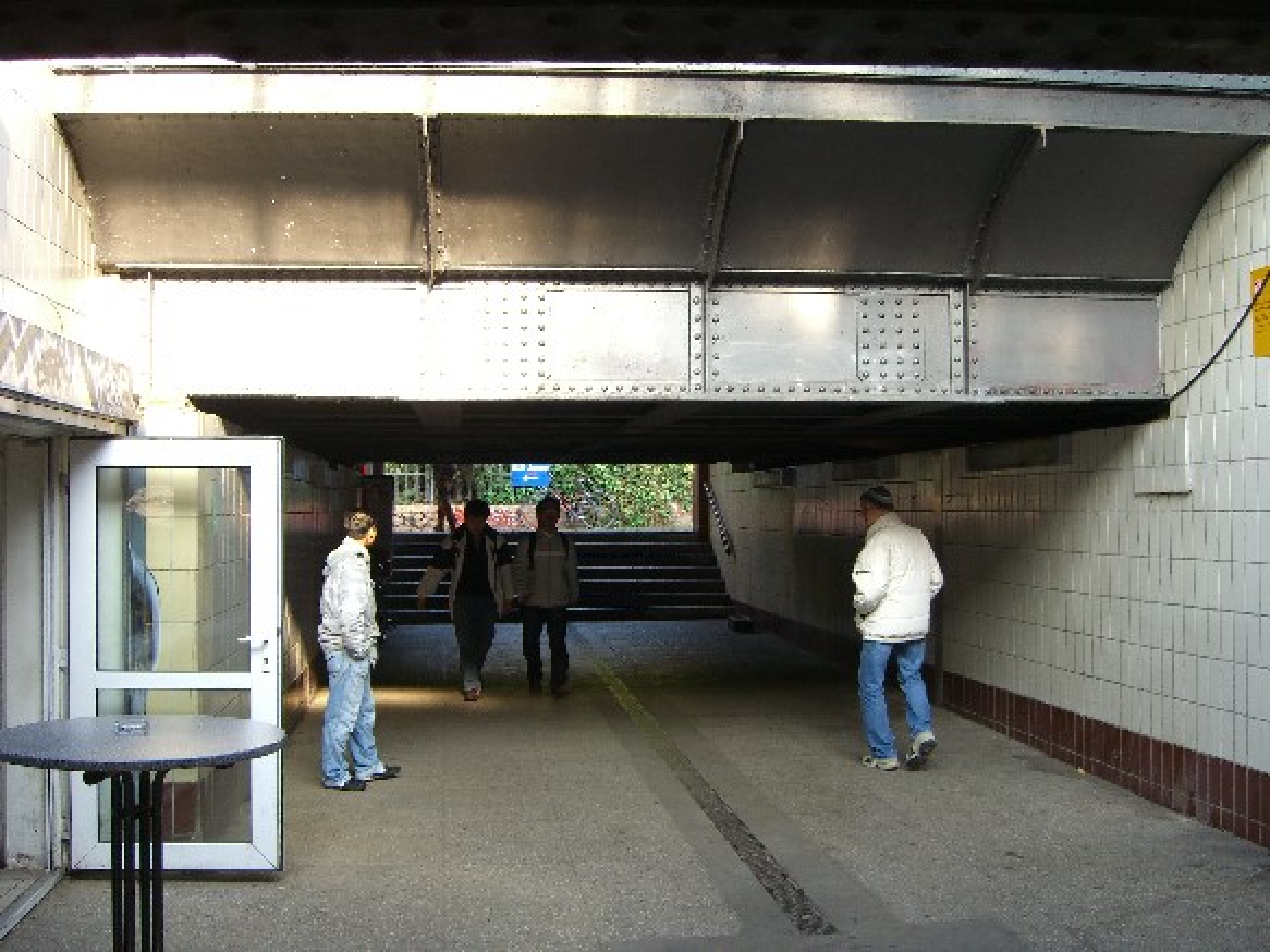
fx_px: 1394
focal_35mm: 38
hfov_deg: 49.0
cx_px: 635
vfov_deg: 37.7
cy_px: 476
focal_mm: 7.9
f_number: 2.8
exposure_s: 1/100
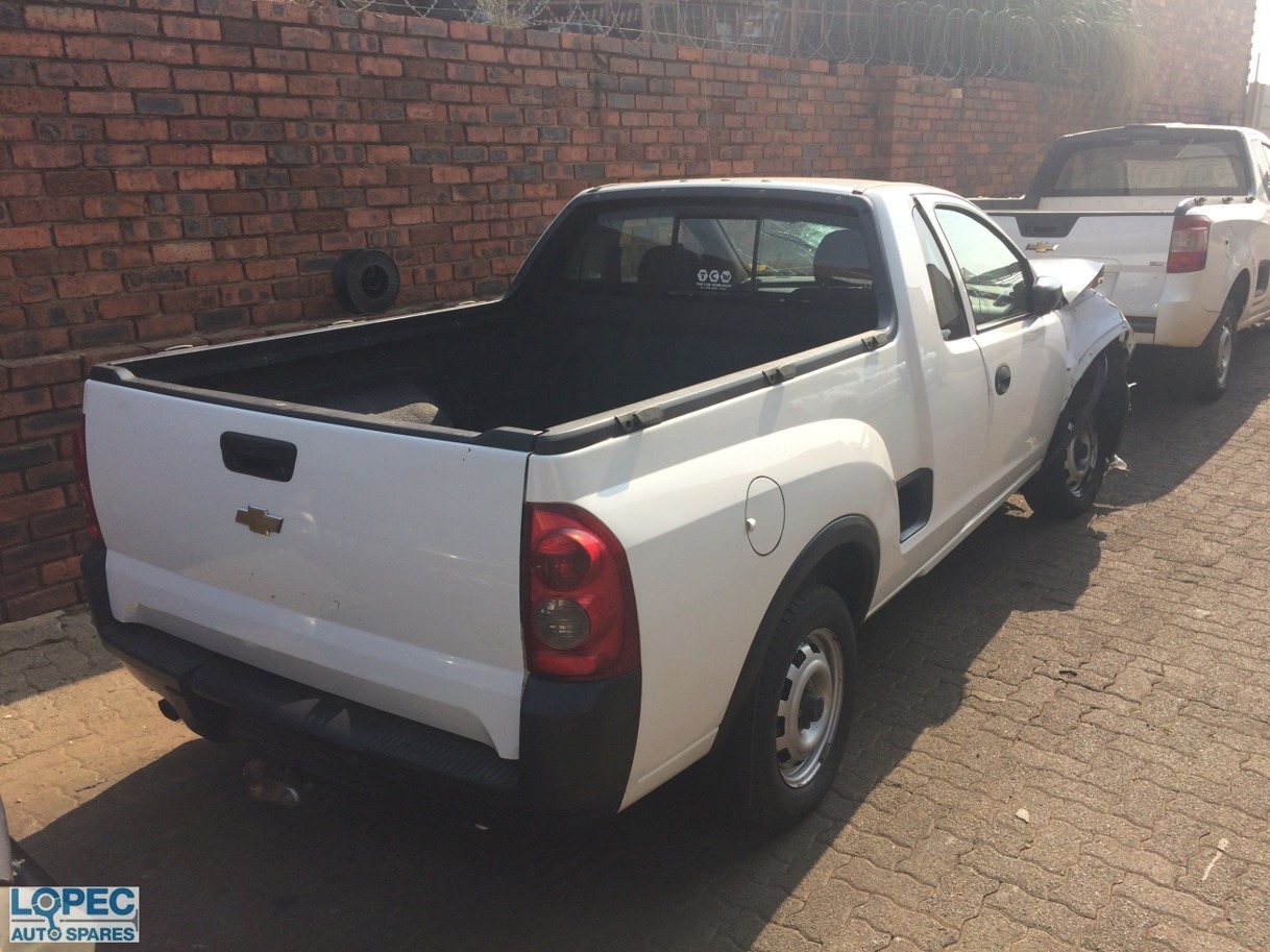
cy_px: 476
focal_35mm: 29
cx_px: 635
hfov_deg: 61.7
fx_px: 1064
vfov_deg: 48.2
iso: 32
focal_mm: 4.15
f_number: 2.2
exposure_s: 1/1282
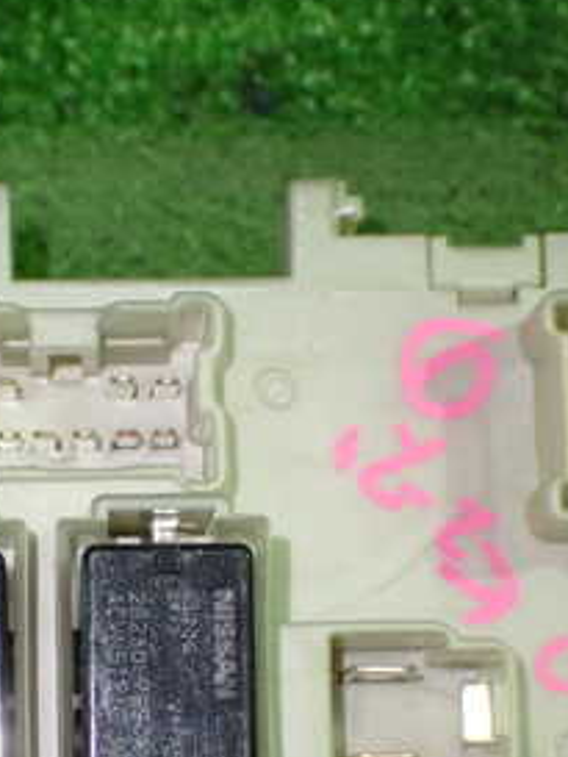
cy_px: 582
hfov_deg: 13.4
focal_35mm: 110
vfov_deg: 17.8
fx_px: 2405
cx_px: 169
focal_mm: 9.01
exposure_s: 1/60
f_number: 3.2
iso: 800
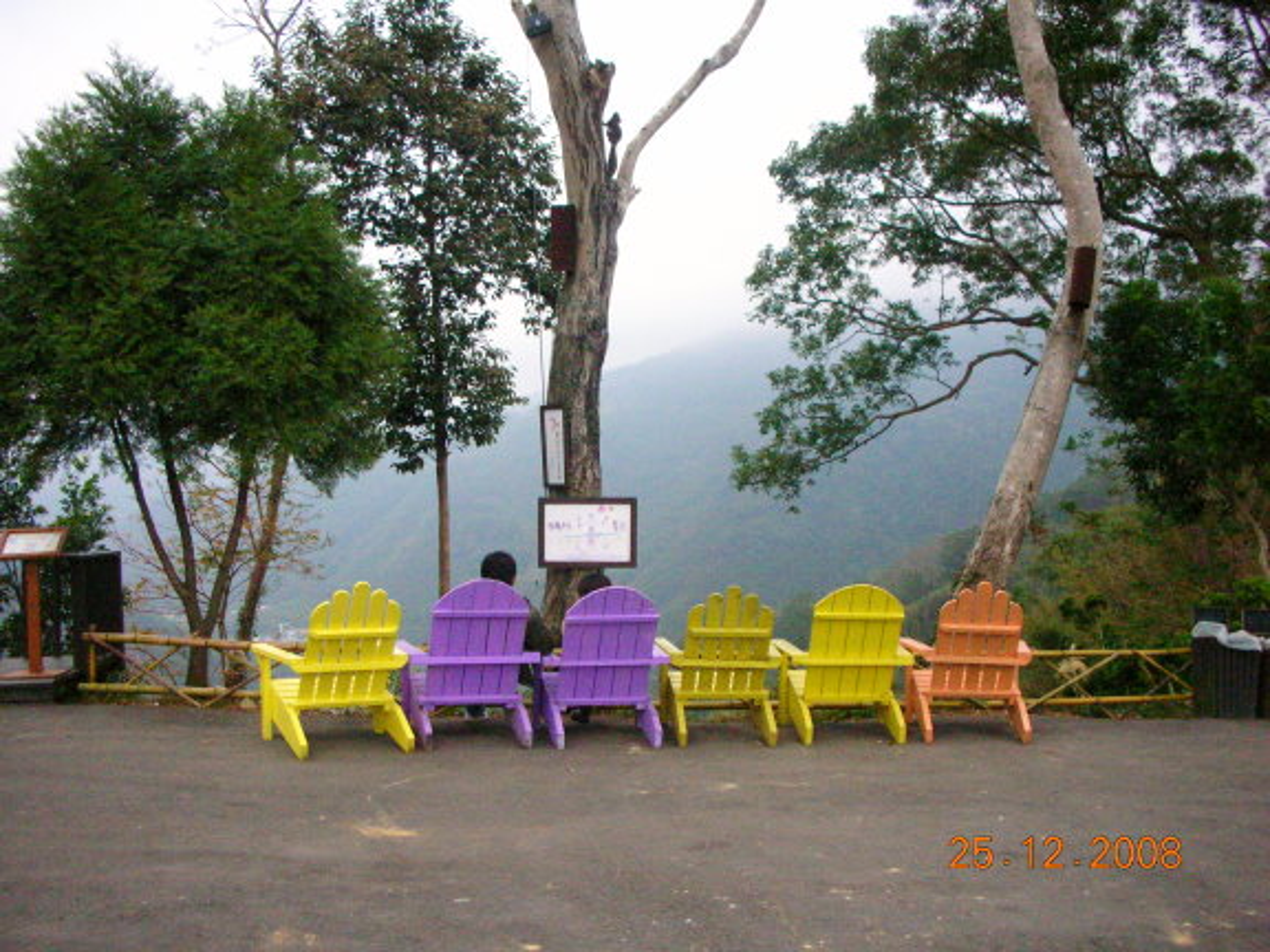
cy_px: 476
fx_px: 1284
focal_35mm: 35
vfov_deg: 40.7
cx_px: 635
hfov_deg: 52.6
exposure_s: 1/145
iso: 400
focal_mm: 5.8
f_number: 8.5
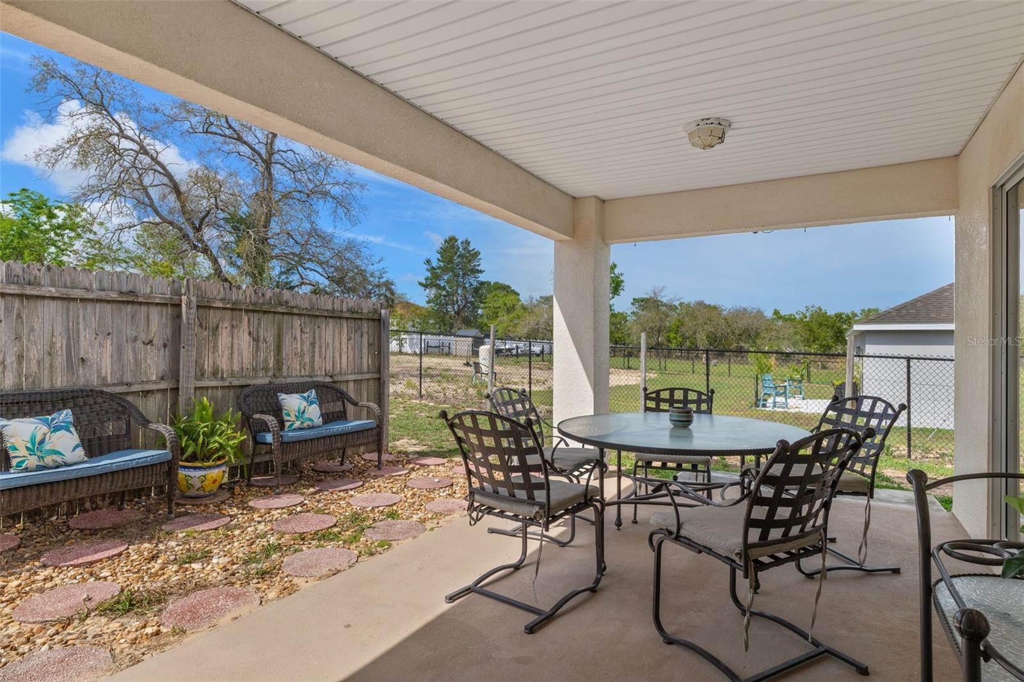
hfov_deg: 85.4
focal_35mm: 20
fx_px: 555
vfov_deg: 63.2
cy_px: 341
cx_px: 512
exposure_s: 1/30
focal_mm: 13
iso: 250
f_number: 8
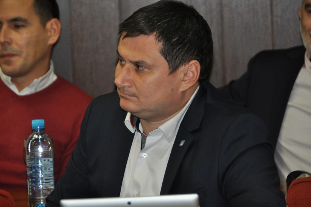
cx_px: 156
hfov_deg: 10.6
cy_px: 104
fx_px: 1683
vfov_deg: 7.0
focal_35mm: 195
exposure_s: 1/60
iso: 800
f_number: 5.6
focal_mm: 130
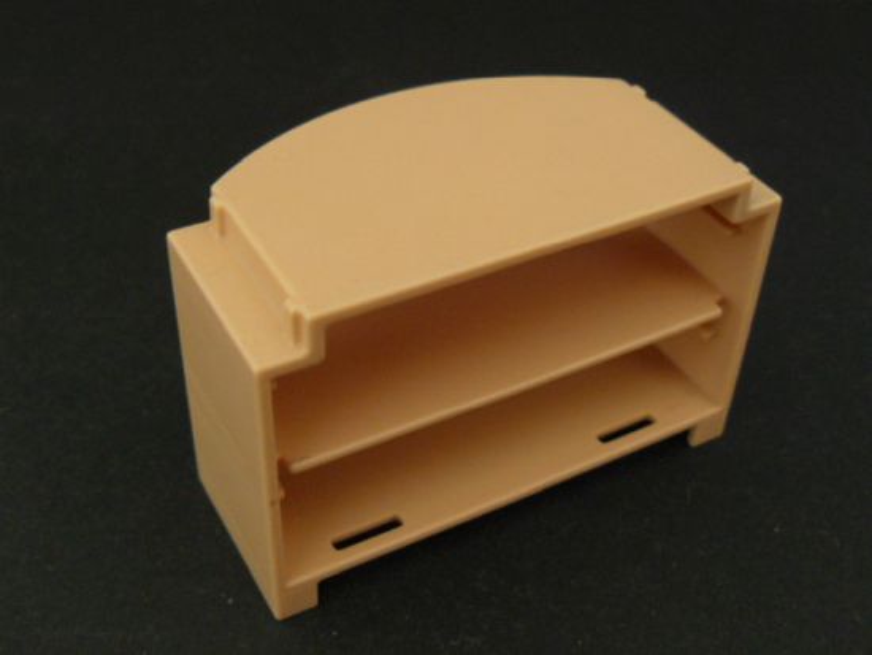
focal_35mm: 46
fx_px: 1159
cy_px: 328
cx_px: 436
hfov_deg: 41.2
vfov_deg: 31.5
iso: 200
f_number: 2.8
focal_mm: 6
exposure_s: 1
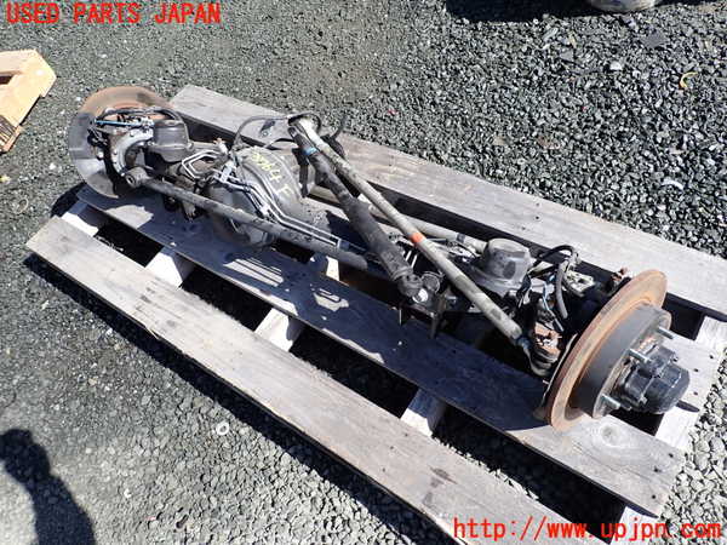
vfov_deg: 54.9
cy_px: 272
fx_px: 525
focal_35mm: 25
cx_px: 364
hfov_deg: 69.4
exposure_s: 1/500
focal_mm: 4.5
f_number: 2.8
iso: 100
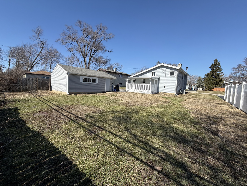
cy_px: 93
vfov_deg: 85.7
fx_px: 100
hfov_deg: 102.1
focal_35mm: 14
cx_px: 124
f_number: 2.2
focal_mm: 2.22
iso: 25
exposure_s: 1/770
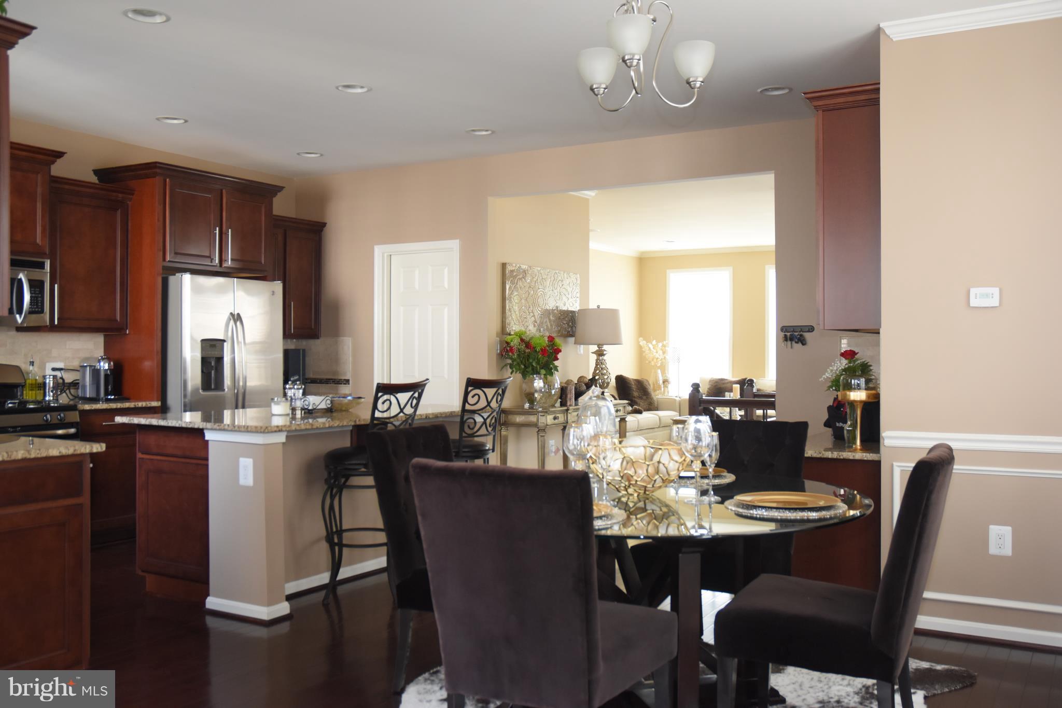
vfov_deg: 40.0
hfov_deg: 57.2
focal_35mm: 33
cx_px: 531
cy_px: 354
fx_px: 973
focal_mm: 22
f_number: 4
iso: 800
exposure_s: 1/60
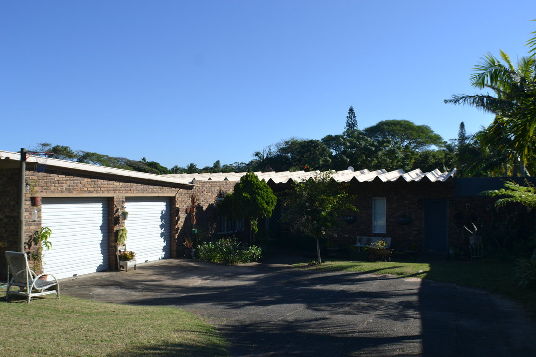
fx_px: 536
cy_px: 178
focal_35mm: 36
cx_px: 268
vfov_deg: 36.9
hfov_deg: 53.1
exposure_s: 1/1250
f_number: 5.6
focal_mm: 24
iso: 400
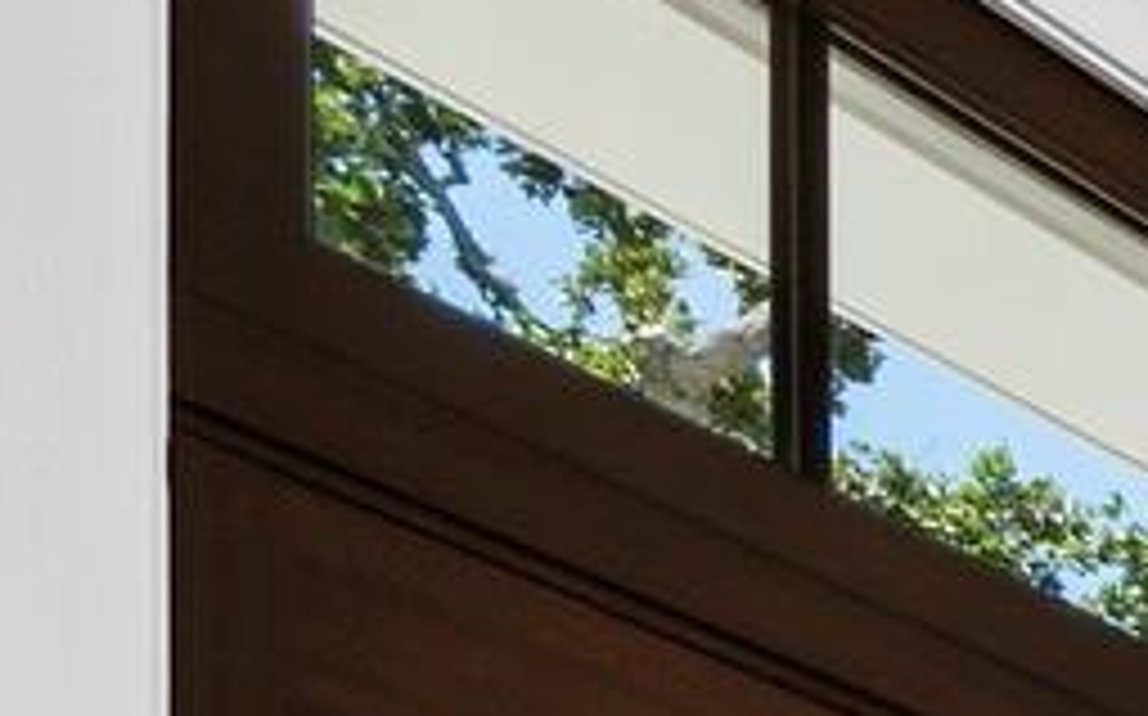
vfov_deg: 10.4
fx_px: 2908
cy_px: 2094
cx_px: 3403
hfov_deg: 11.7
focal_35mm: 93
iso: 400
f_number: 11
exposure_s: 1/13
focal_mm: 7
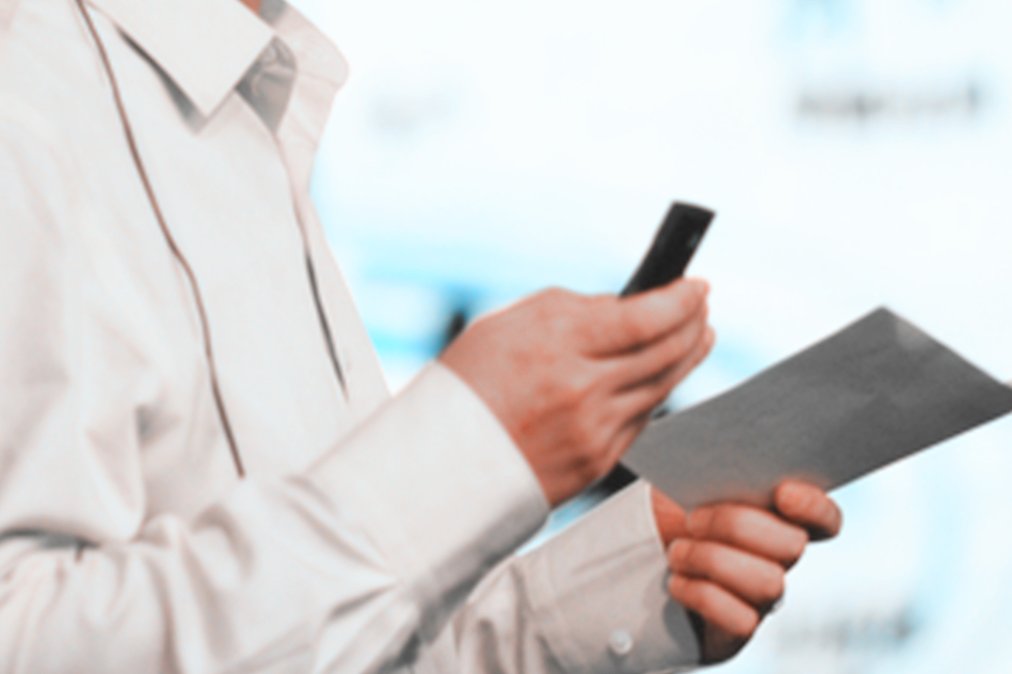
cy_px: -157
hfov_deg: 4.1
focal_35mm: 506
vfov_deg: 2.7
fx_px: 14219
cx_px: 336
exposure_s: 1/320
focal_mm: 185
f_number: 2.8
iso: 800
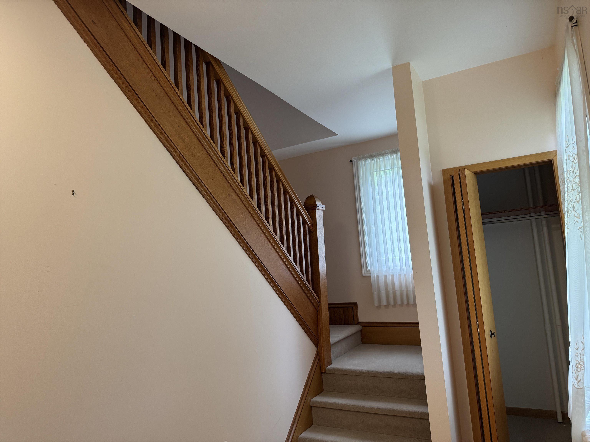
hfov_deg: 71.6
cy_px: 221
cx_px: 295
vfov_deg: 56.8
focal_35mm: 24
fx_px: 409
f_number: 1.78
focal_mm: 6.76
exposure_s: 1/60
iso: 160
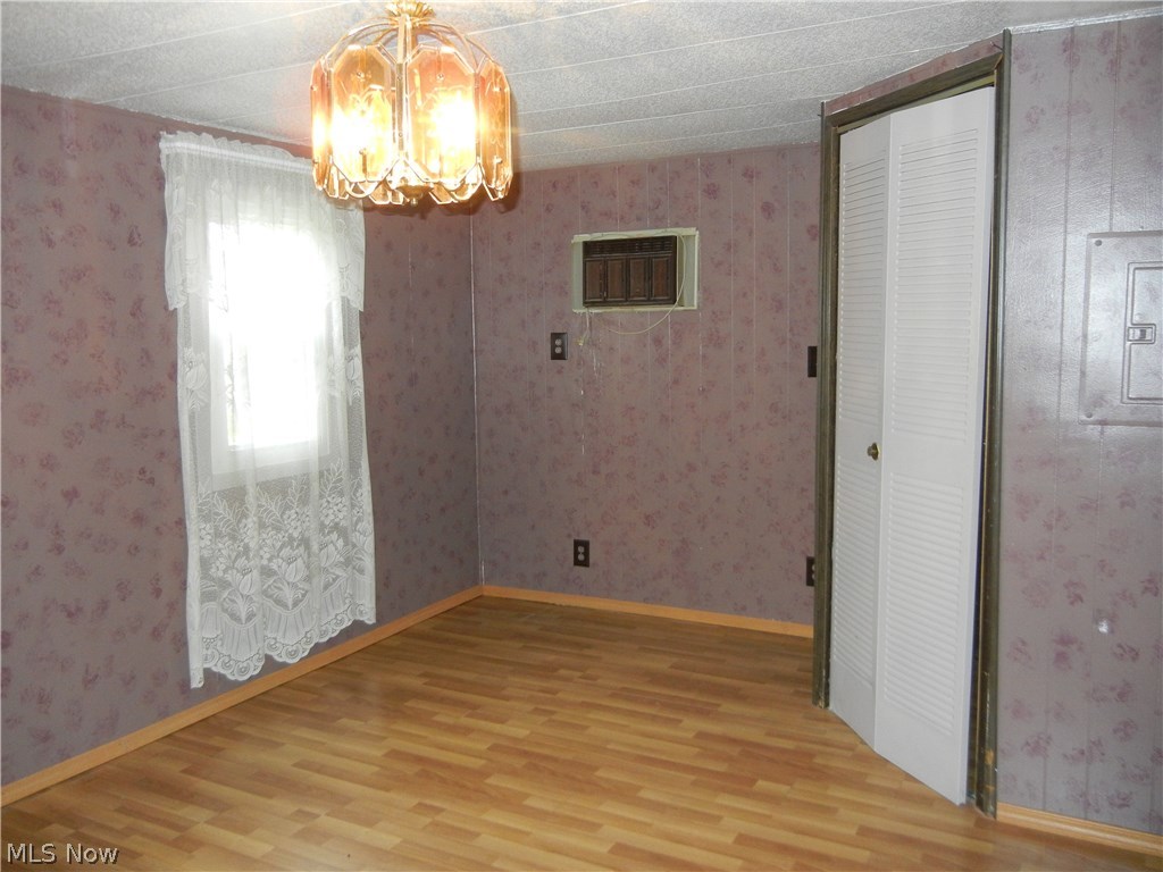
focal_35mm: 30
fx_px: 1008
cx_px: 582
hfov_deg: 60.0
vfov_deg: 46.8
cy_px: 436
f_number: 3.5
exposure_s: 1/30
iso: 454
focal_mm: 5.4
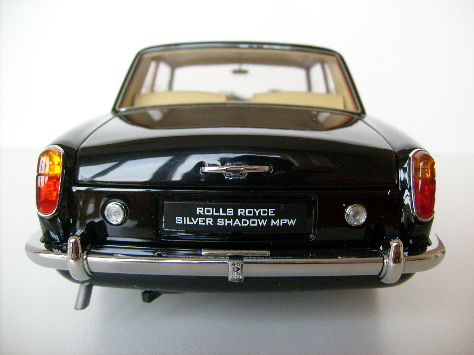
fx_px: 479
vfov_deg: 40.7
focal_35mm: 35
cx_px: 237
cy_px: 178
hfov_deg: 52.6
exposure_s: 1/60
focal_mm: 5.8
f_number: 2.8
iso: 100
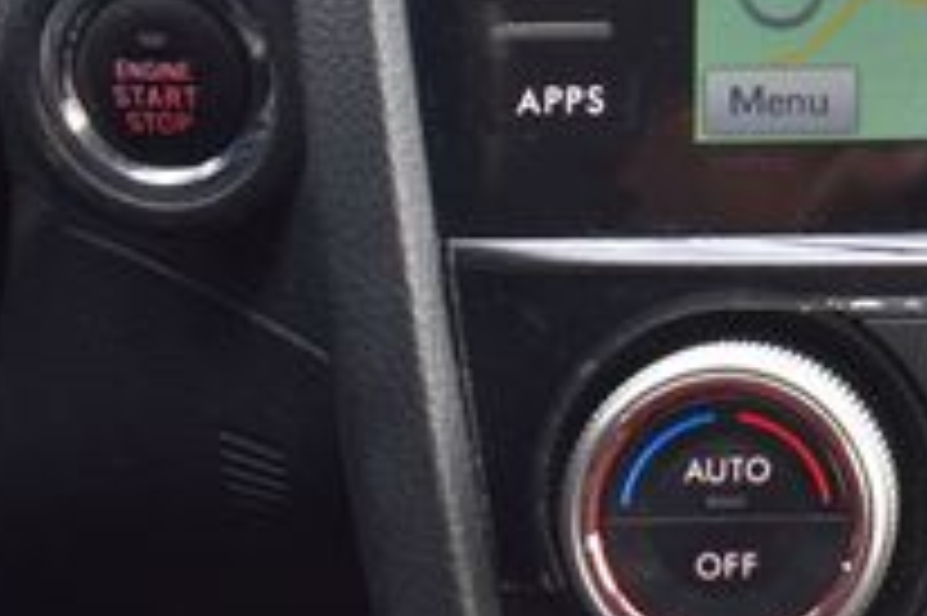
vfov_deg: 15.6
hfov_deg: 22.1
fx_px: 2161
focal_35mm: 84
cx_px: 1156
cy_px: -130
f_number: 7.1
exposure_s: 1/40
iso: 400
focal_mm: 18
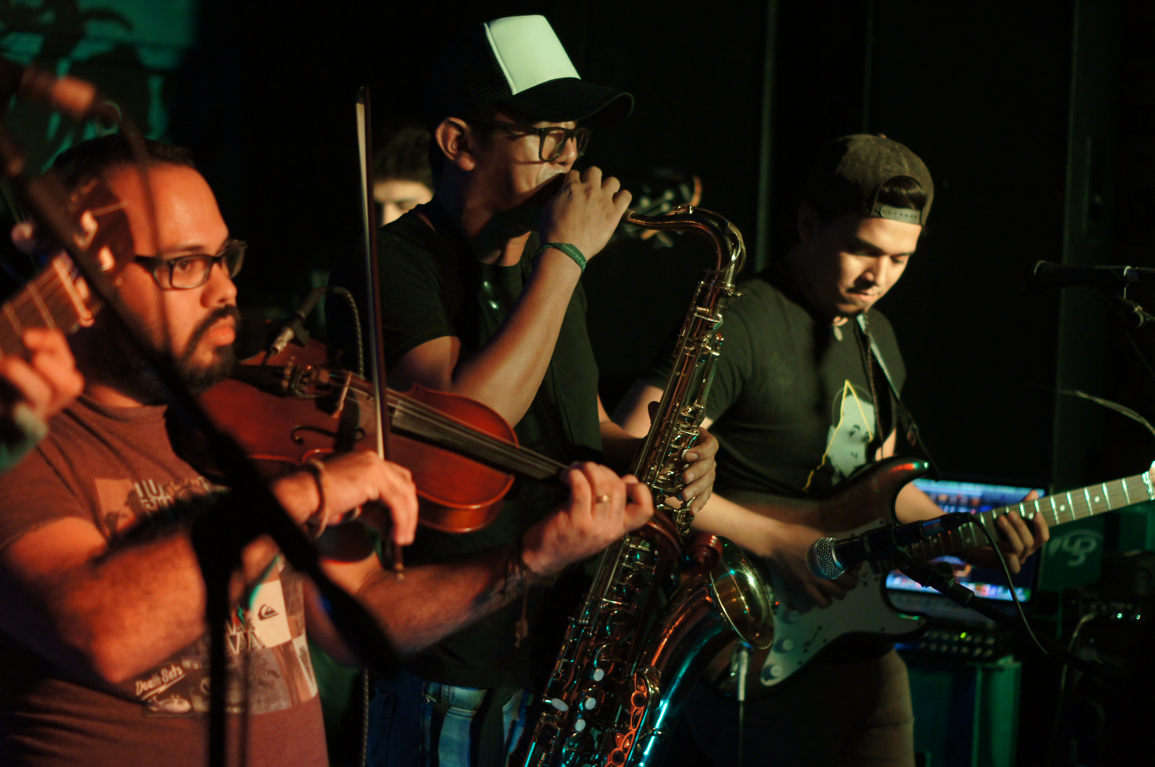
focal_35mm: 75
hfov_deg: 27.0
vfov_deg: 18.1
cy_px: 384
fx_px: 2404
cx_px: 578
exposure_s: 1/80
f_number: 2
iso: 1000
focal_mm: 50
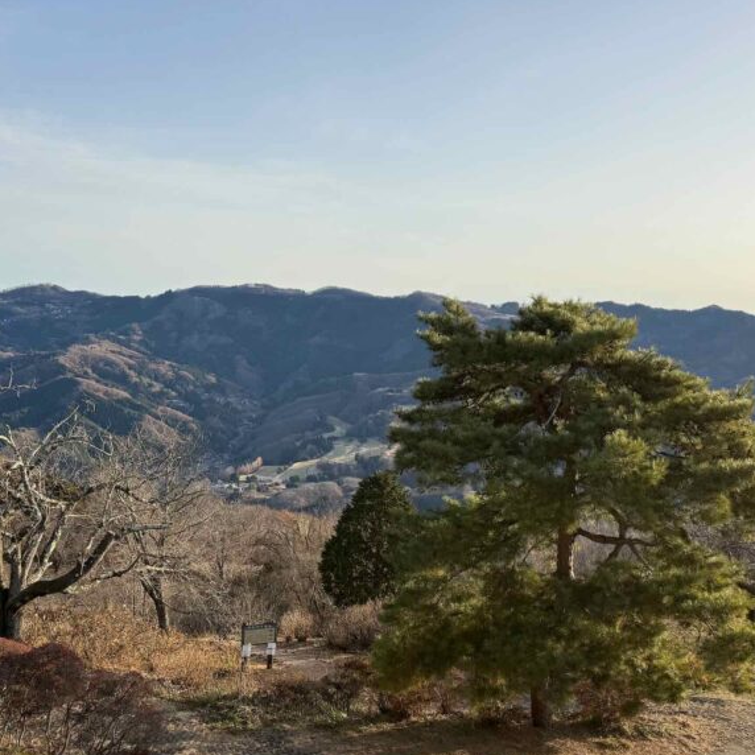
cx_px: 210
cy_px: 499
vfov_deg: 43.3
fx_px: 938
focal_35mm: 38
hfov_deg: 42.8
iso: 80
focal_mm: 6.76
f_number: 1.78
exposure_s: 1/2611
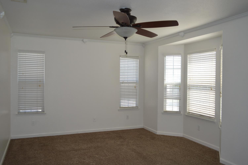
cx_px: 124
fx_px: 206
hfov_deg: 62.0
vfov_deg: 43.5
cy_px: 82
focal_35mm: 30
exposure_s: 1/125
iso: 180
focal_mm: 20
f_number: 4
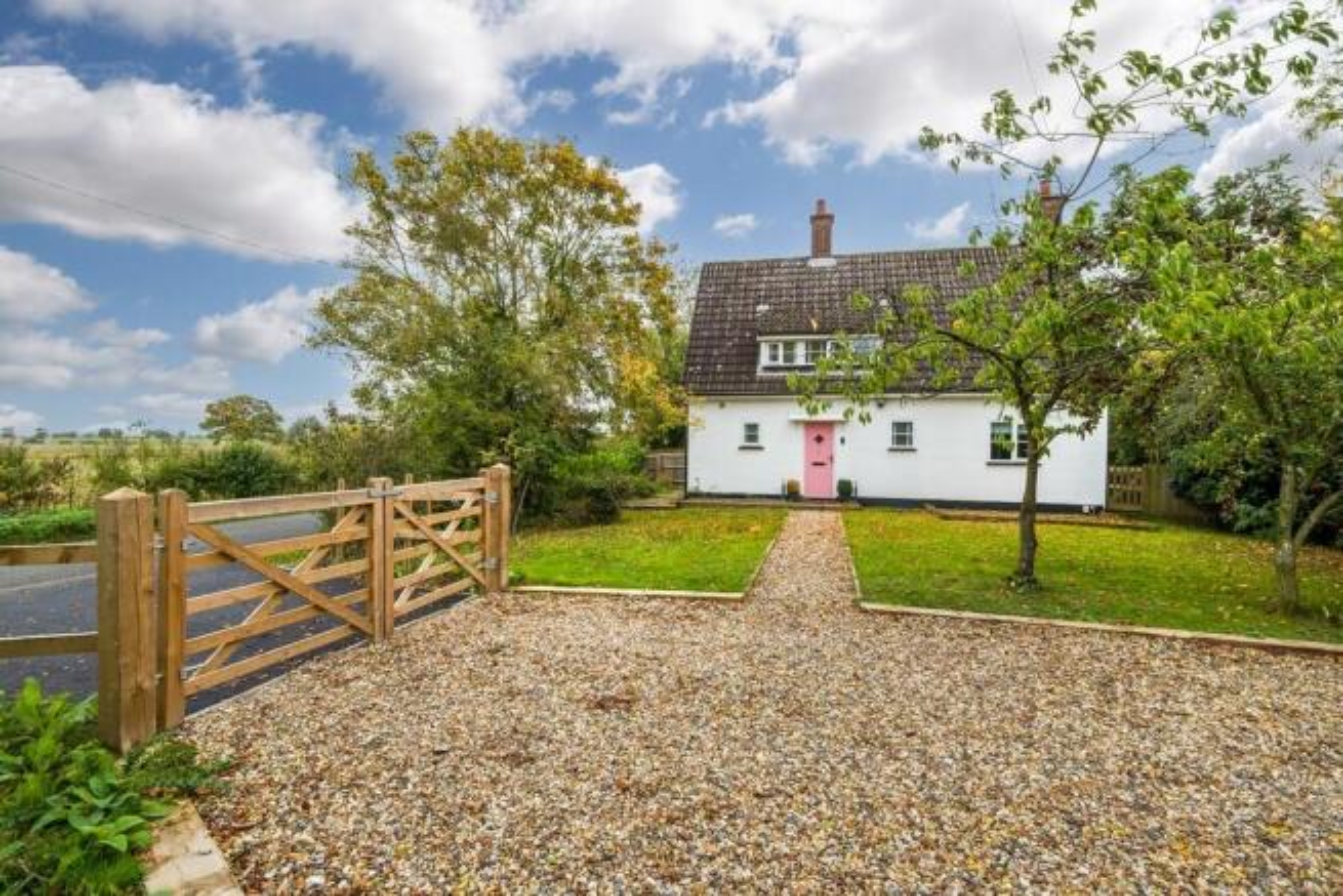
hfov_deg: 93.3
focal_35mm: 17
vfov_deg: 70.5
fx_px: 634
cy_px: 448
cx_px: 672
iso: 160
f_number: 9
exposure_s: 1/60
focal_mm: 11
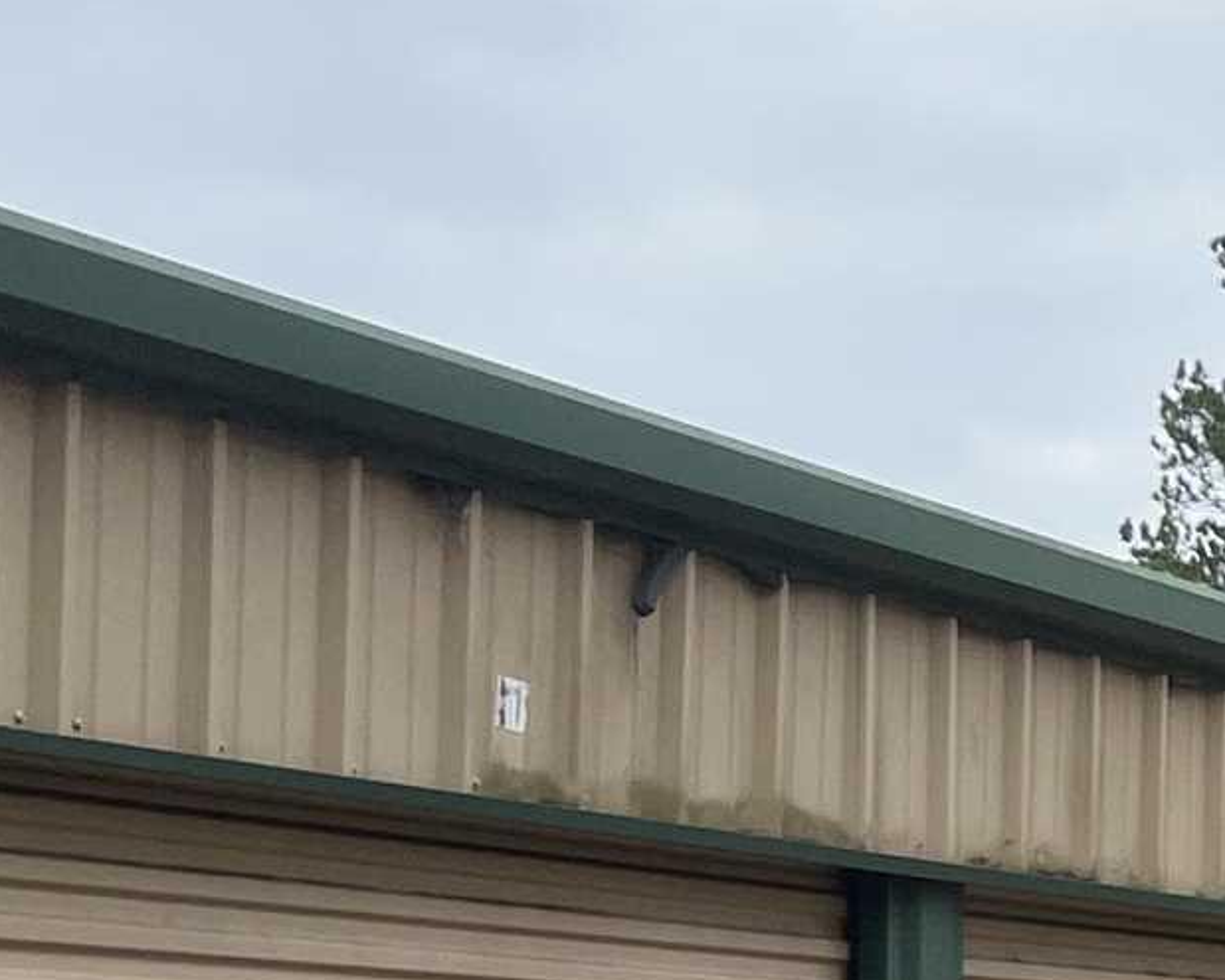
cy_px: 1071
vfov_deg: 12.1
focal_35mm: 126
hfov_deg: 13.2
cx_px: 2430
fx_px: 4567
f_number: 1.5
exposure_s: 1/2083
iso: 50
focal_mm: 5.7
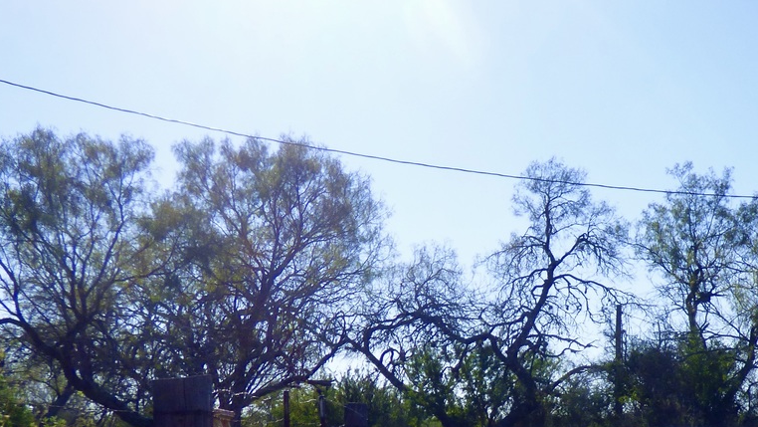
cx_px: 607
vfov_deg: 16.7
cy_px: 482
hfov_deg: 29.5
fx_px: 1407
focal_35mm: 70
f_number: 3.4
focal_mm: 5.97
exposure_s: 1/1600
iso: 100
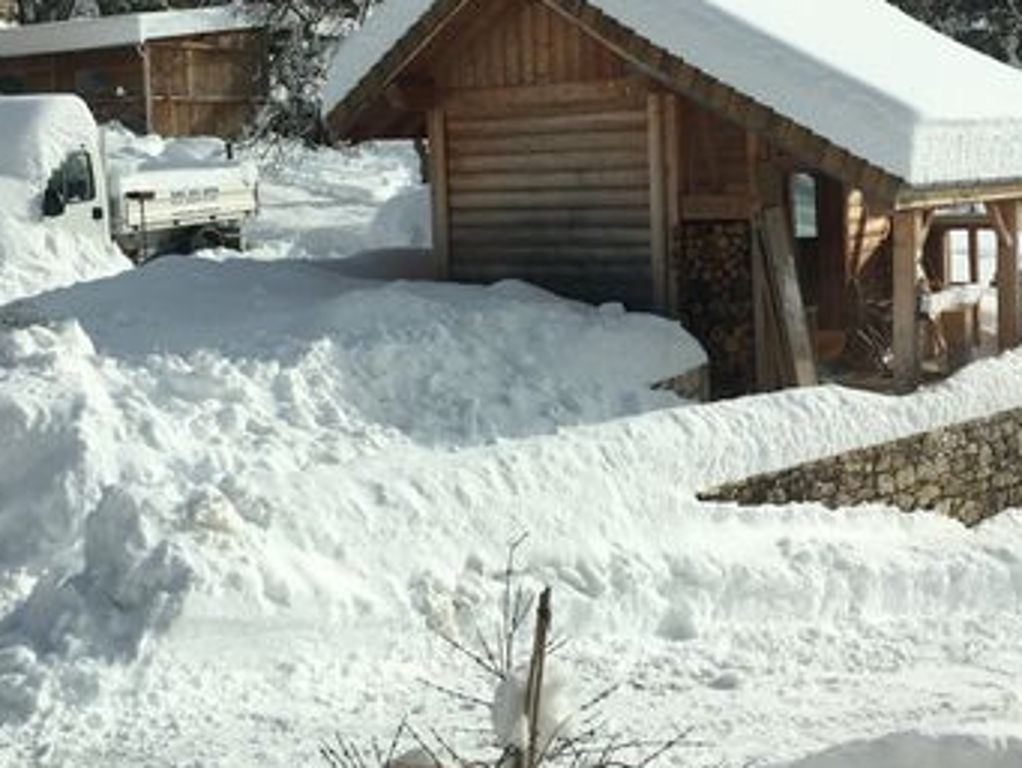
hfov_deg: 37.5
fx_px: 1506
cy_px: 234
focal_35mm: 51
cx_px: 542
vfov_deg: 28.3
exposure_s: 1/3344
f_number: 2.2
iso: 25
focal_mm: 4.15
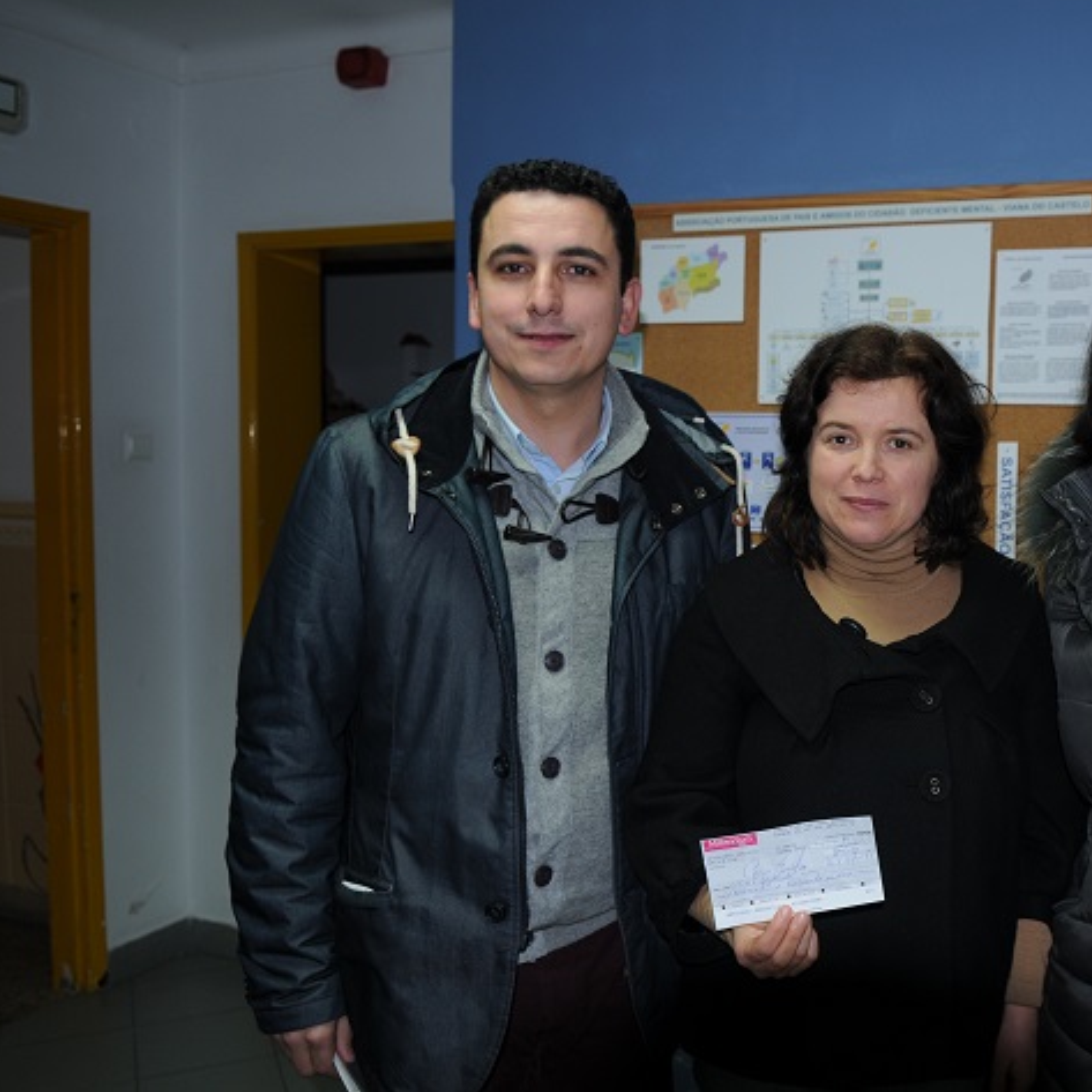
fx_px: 1201
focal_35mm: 34
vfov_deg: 48.9
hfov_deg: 46.9
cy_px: 536
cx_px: 832
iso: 200
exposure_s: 1/60
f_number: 3.5
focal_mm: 17
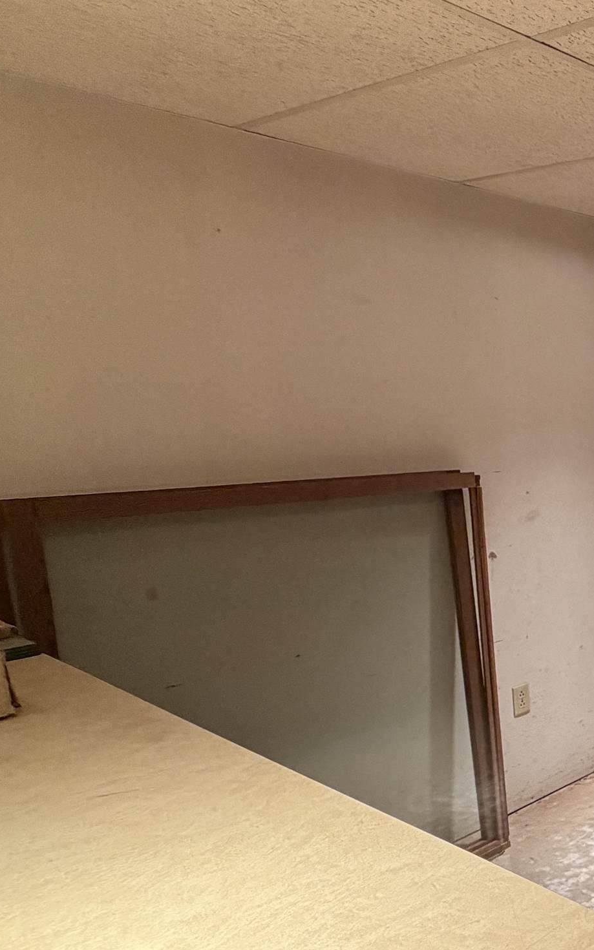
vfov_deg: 61.1
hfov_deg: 27.9
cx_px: 883
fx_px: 803
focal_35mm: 31
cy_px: 527
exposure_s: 1/60
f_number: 2.2
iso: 320
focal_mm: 2.22
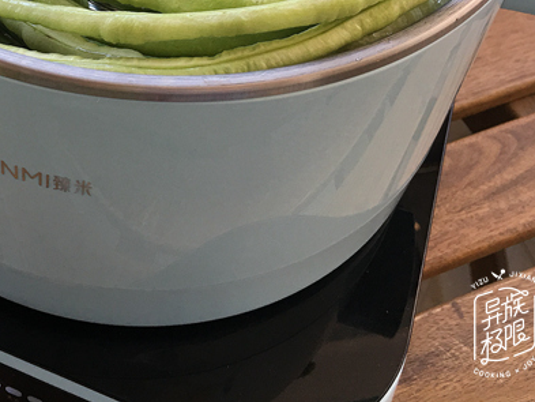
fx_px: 912
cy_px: 0
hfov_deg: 31.8
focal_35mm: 59
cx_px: 103
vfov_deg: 23.8
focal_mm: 4.15
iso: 25
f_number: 2.2
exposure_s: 1/33
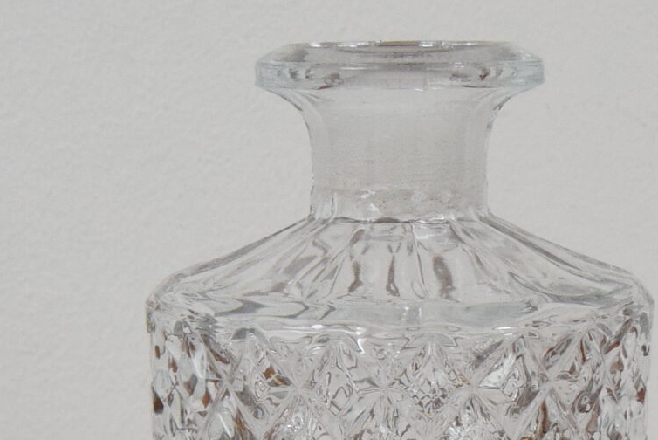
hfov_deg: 14.9
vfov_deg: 9.7
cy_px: 696
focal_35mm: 137
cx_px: 428
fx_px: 2506
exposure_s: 1/250
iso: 1600
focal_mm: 23
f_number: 8
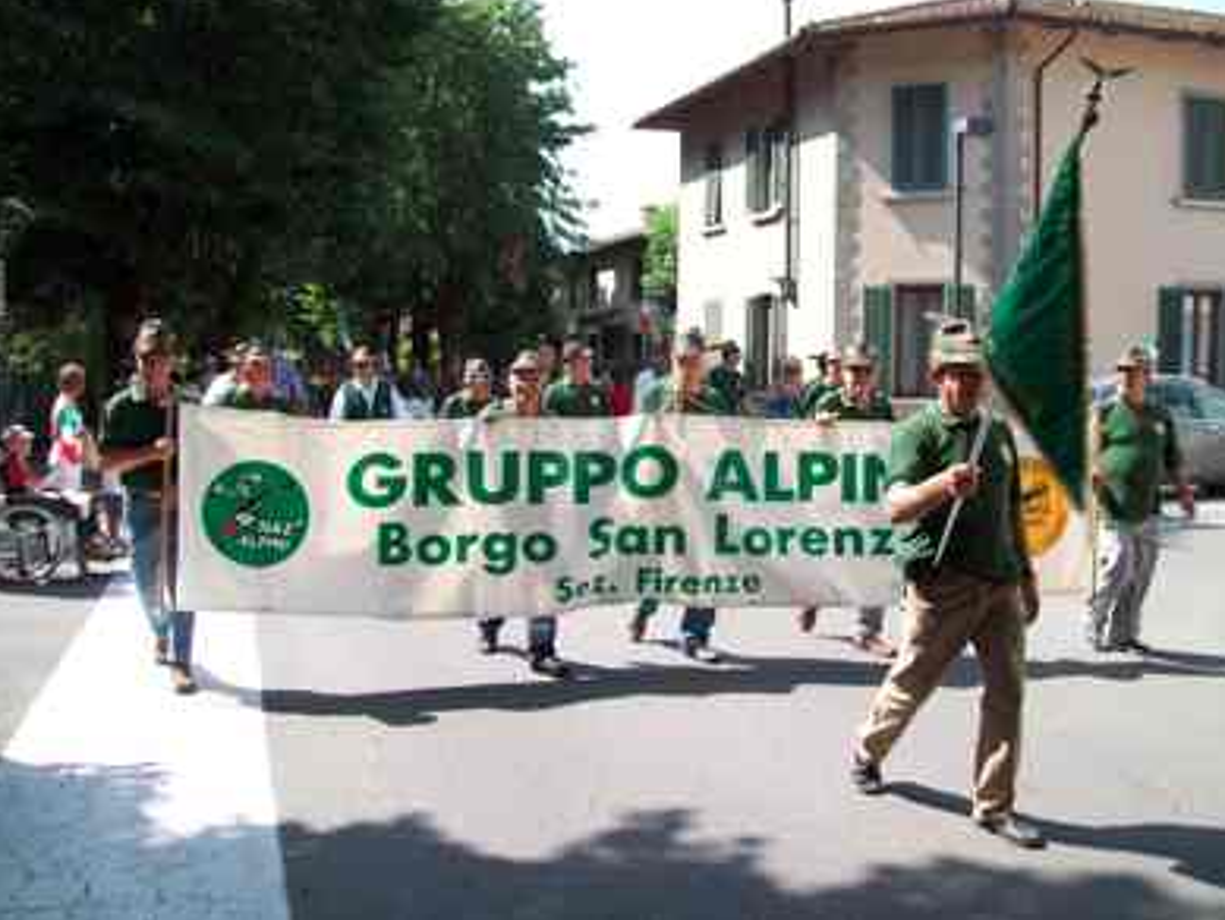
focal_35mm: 37
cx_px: 614
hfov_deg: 50.1
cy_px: 454
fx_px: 1310
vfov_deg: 38.7
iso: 80
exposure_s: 1/508
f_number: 2.7
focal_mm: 6
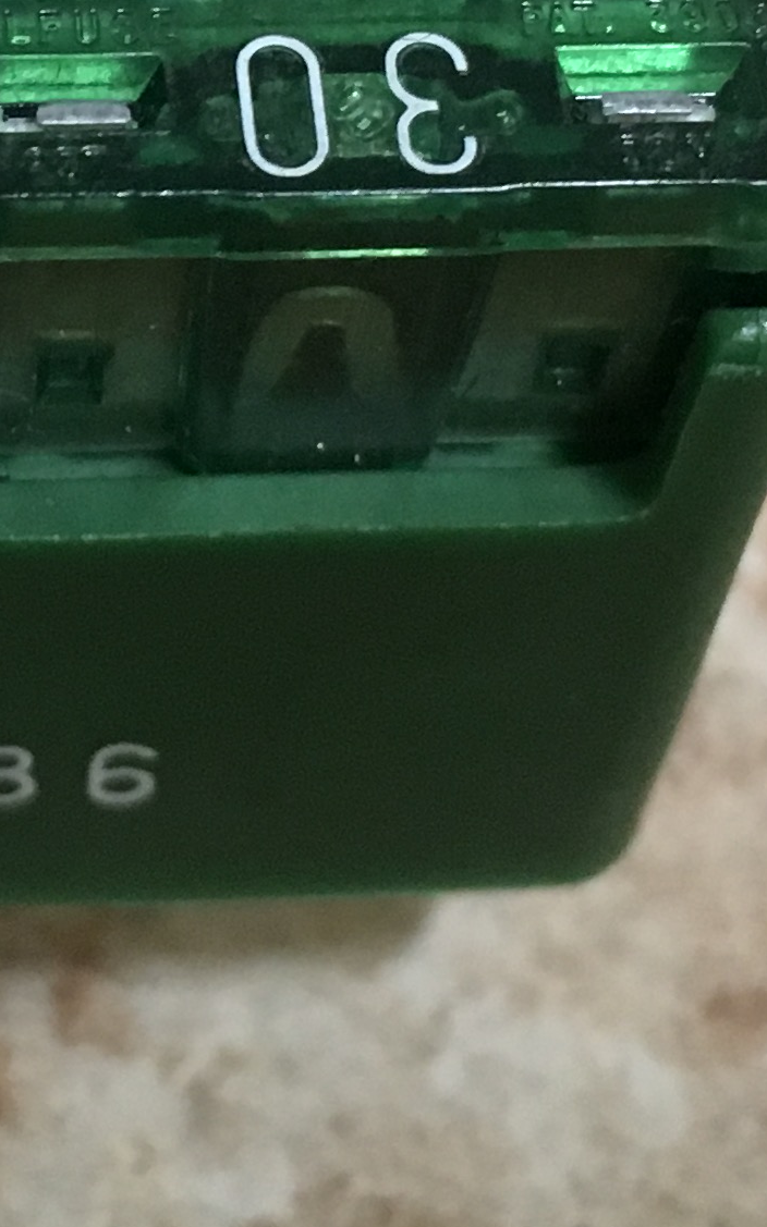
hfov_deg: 11.7
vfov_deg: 18.4
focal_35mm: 110
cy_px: -46
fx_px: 3680
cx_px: -89
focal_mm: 4.15
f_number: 2.2
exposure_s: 1/20
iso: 200
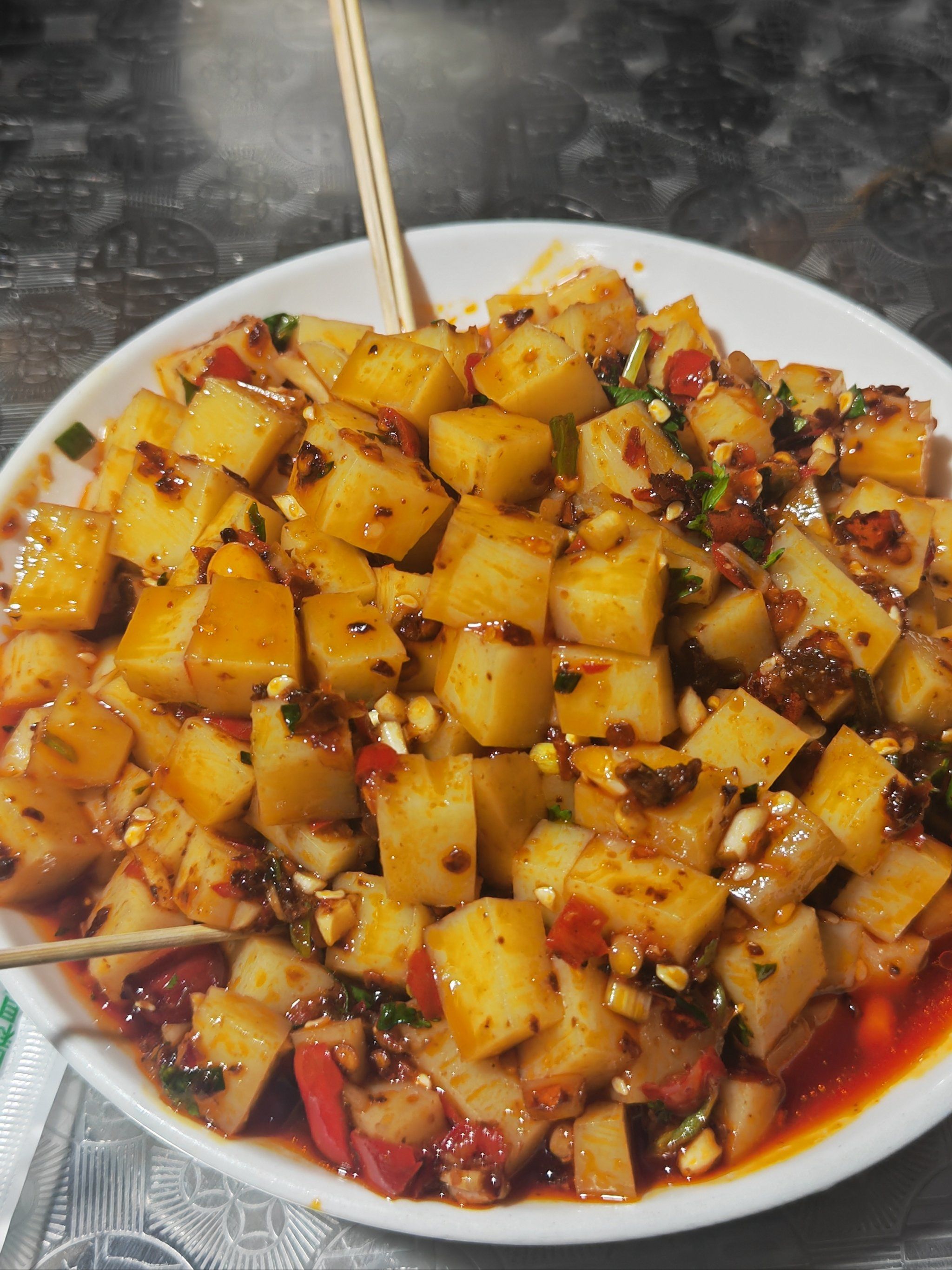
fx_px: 1614
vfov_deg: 42.9
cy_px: 635
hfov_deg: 32.9
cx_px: 476
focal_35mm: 44
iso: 500
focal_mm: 5.52
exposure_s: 1/50
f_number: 1.9
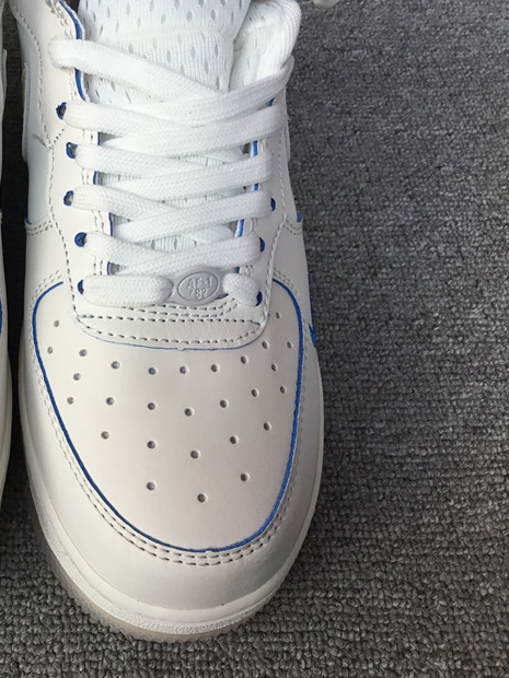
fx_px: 882
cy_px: 343
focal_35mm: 45
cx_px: 22
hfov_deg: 30.3
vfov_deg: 42.1
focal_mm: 3.3
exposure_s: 1/668
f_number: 2.4
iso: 25
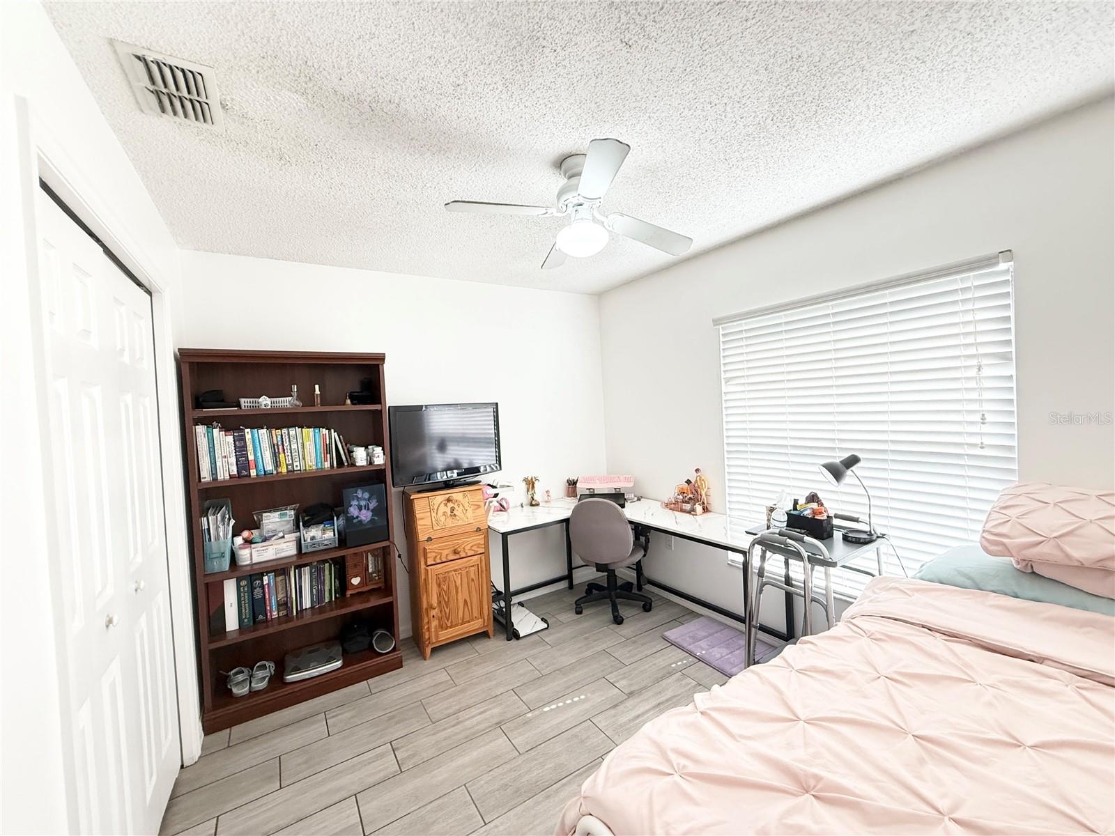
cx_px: 558
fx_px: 451
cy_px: 418
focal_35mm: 14
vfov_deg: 85.7
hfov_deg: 102.1
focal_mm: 2.22
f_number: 2.2
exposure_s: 1/120
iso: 500
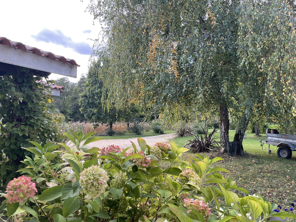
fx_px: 214
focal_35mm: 25
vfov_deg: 54.9
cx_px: 148
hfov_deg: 69.4
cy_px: 111
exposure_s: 1/276
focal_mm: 5.1
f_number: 1.6
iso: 32
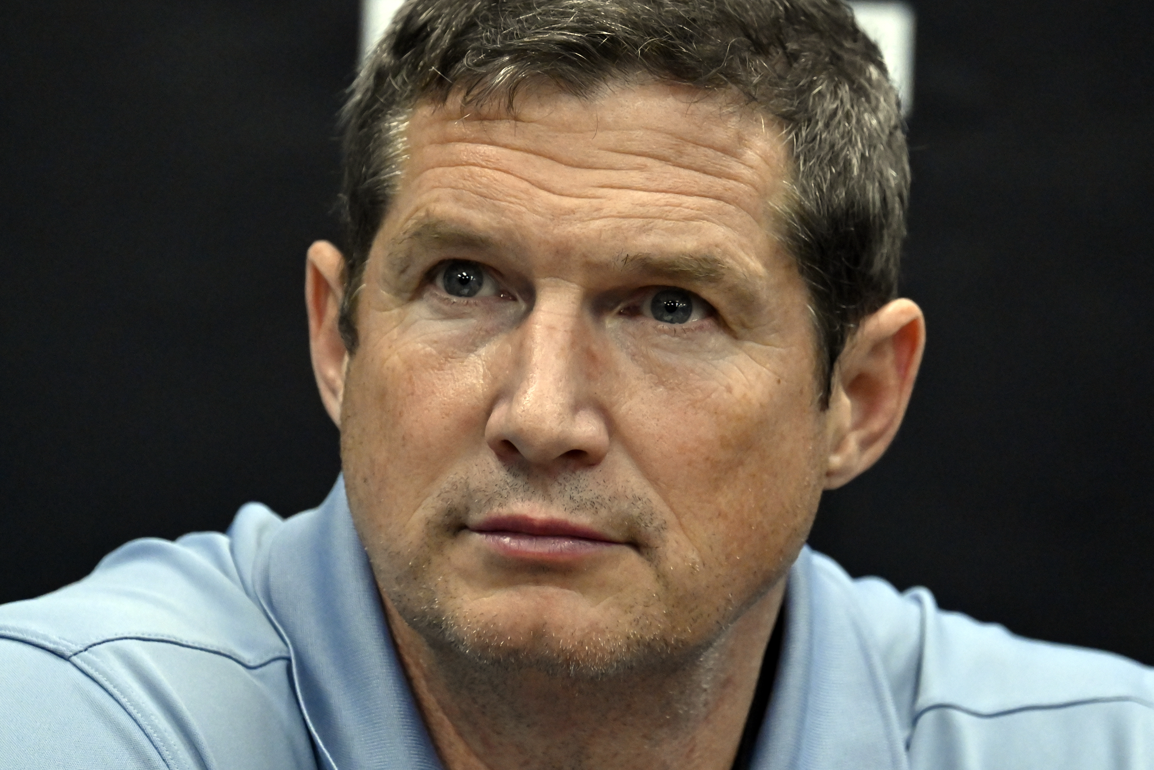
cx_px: 577
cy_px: 385
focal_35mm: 600
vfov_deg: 2.3
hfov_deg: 3.4
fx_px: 19232
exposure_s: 1/640
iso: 5000
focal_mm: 400
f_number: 5.6
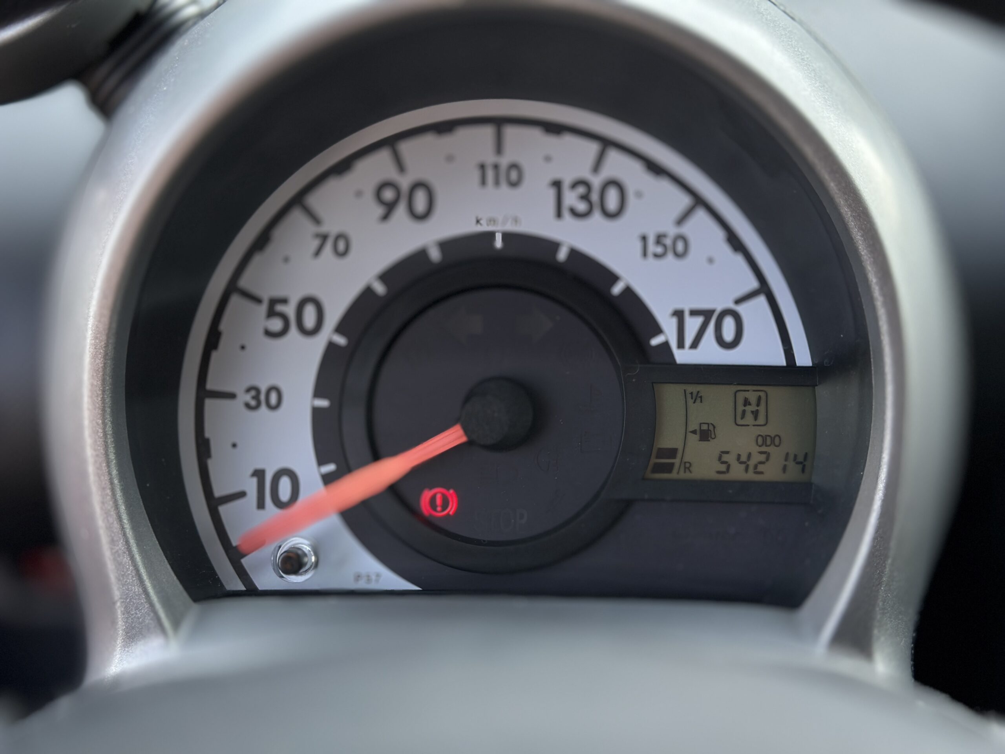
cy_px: 377
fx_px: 1394
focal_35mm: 48
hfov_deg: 39.7
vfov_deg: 30.3
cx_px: 502
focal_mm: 6.86
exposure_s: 1/308
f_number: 1.78
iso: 80
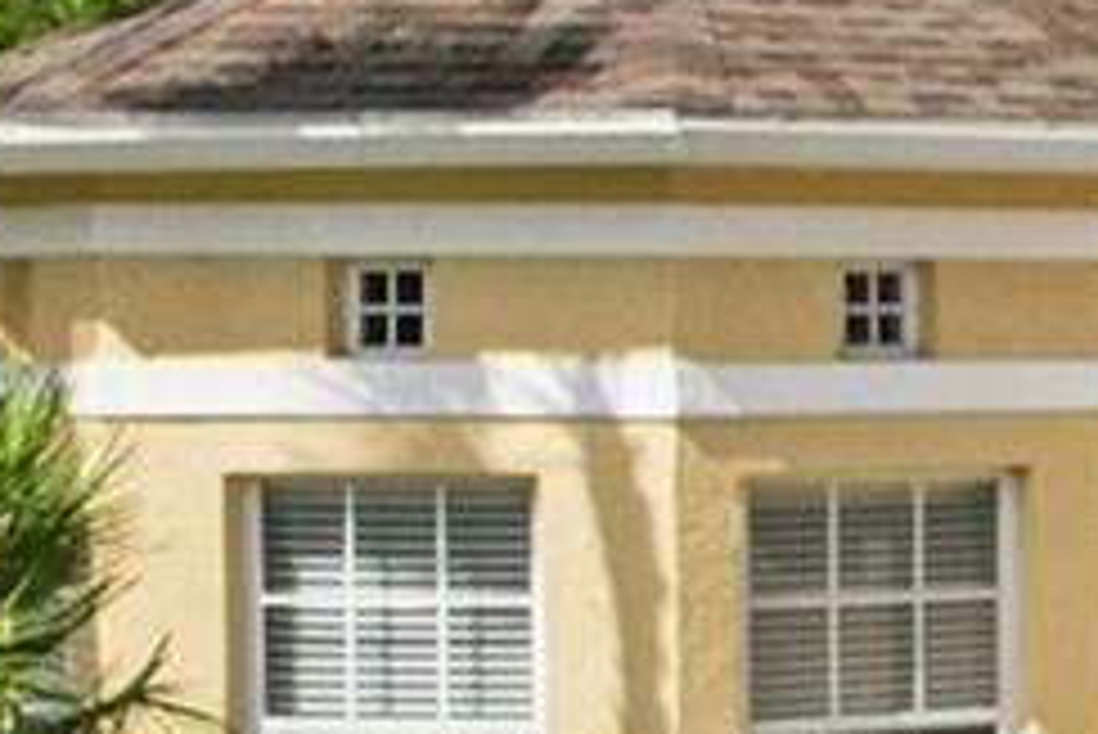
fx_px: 4394
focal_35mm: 144
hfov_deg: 12.3
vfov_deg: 9.5
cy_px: 572
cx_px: 2308
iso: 110
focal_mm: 8.4
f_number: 2.8
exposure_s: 1/640
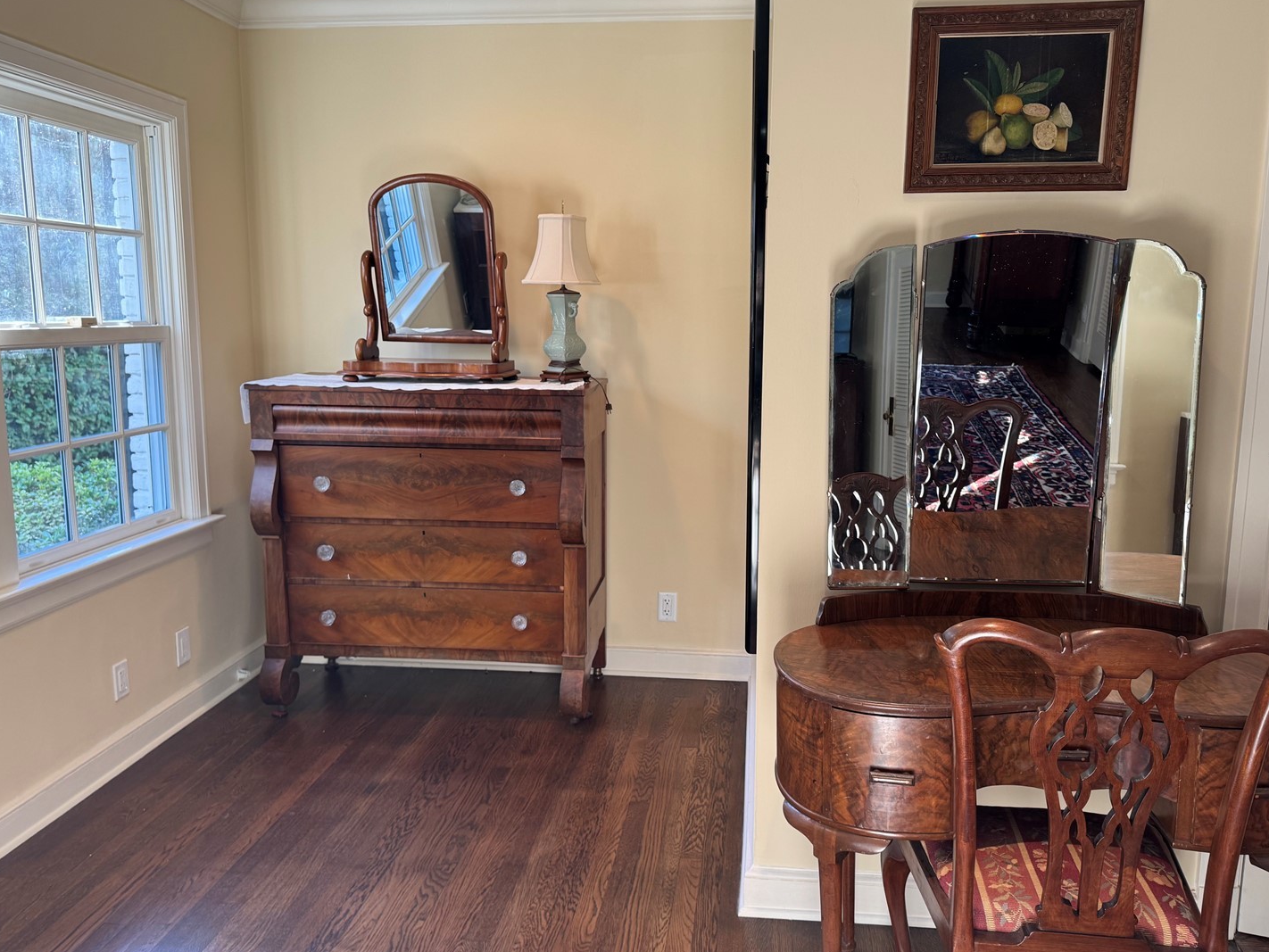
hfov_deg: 65.3
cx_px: 640
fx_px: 990
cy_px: 458
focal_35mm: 27
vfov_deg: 51.4
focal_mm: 6.76
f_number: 1.78
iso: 125
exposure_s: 1/120
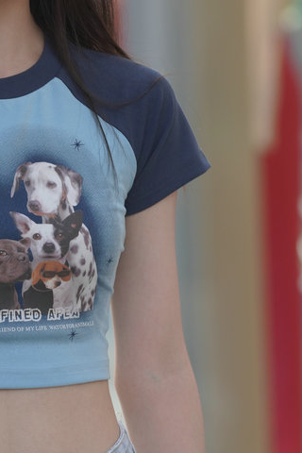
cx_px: 48
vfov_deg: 5.4
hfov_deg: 3.6
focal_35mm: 380
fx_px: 4781
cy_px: 229
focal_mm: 135
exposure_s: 1/500
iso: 640
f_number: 3.2
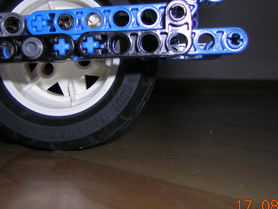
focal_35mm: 61
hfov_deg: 31.6
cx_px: 119
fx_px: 490
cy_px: 66
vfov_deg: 23.9
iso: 50
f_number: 2.6
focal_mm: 4.7
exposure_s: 1/60.1
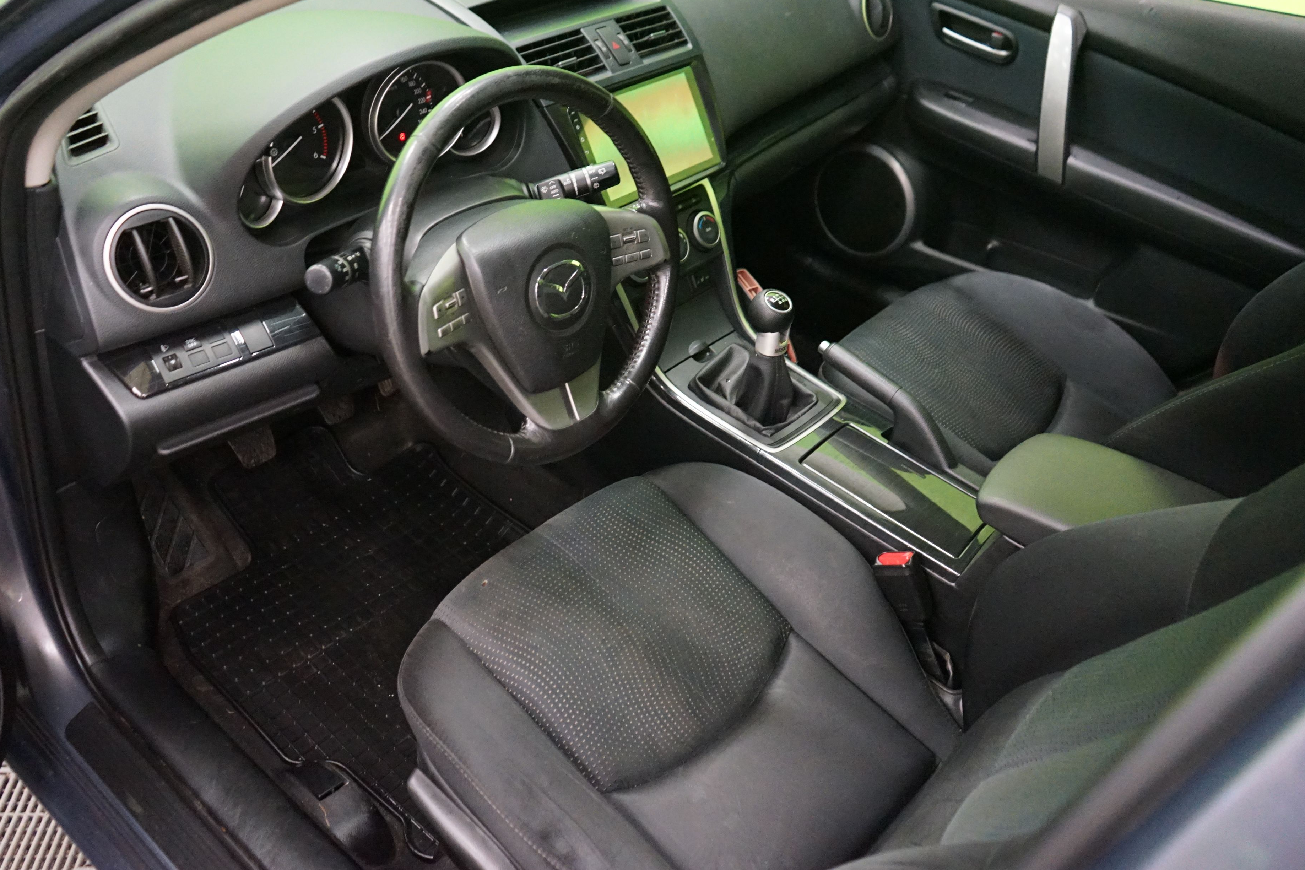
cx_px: 638
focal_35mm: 30
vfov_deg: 43.6
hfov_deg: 61.9
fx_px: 1087
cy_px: 417
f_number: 3.5
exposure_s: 1/25
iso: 6400
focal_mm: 28
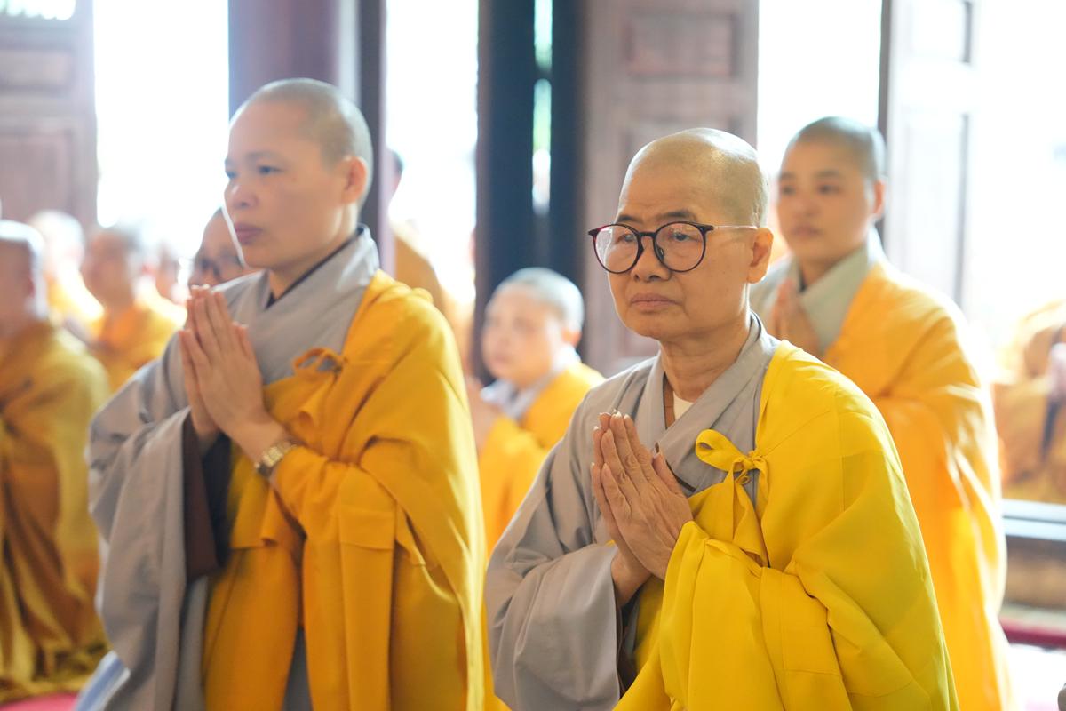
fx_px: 2073
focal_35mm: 70
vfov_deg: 19.5
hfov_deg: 28.8
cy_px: 356
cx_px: 533
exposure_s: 1/50
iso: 10000
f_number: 2.8
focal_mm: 70
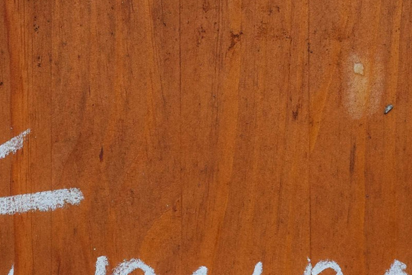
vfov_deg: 9.4
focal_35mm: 145
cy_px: 36
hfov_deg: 14.2
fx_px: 1660
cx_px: 197
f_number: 3.2
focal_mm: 26
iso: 400
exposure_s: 1/250
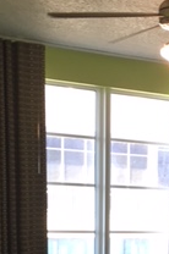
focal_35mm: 93
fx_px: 657
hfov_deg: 13.9
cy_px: 298
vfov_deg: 20.6
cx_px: 235
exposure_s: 1/30
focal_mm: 4.15
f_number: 2.2
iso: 80
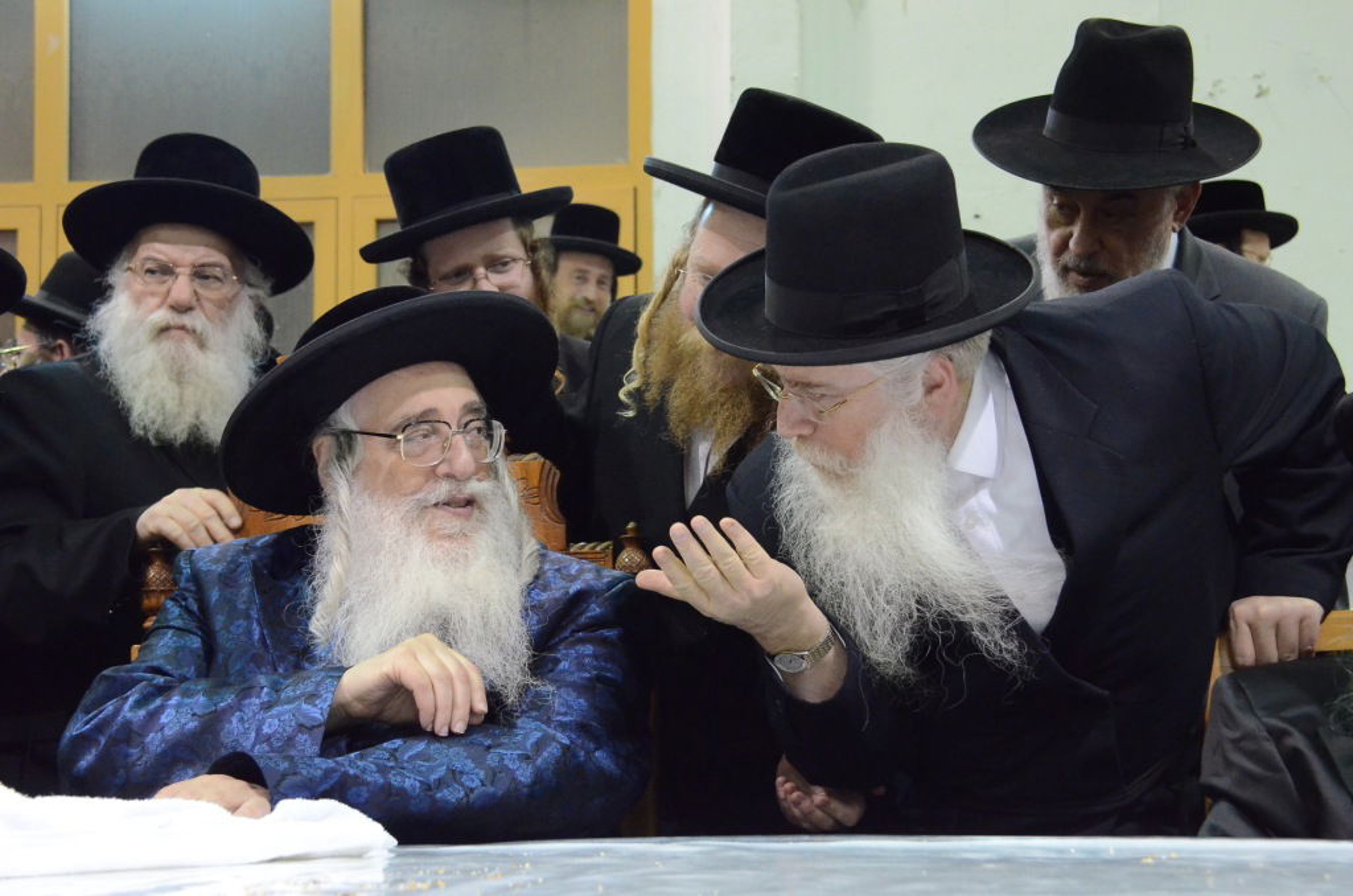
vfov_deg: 22.5
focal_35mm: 60
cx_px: 676
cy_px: 448
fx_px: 2250
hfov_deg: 33.5
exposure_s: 1/80
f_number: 5
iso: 5000
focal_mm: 40
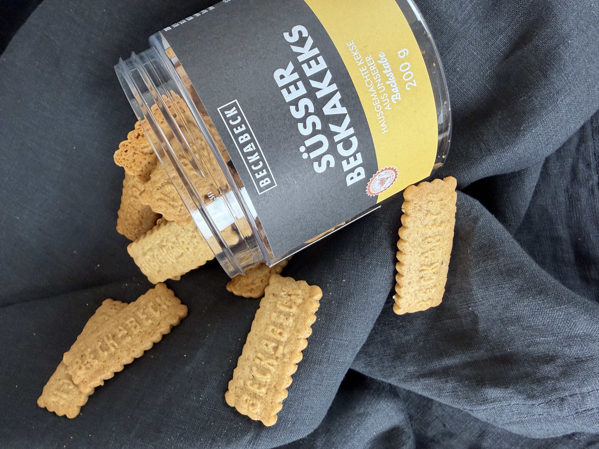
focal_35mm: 24
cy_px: 224
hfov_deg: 71.6
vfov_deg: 56.8
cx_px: 300
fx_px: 415
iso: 200
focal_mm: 2.22
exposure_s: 1/50
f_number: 2.2
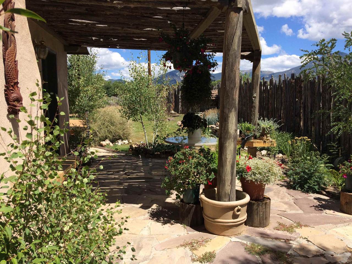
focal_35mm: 29
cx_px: 176
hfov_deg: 61.7
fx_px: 295
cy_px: 132
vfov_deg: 48.2
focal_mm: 4.15
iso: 32
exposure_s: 1/1866
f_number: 2.2
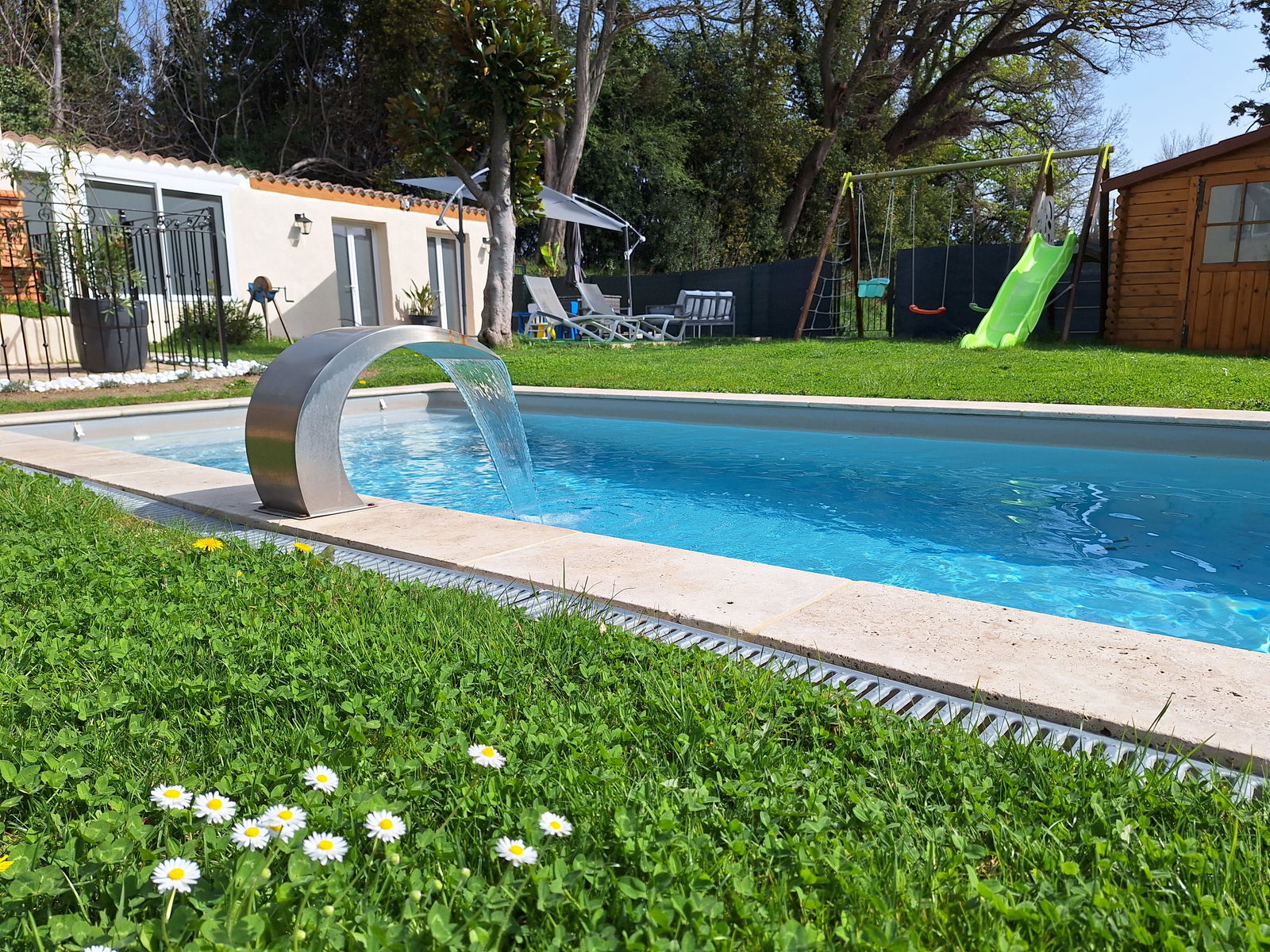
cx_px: 635
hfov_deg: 73.9
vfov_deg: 58.9
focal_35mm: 23
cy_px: 476
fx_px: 844
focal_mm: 5.54
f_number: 1.8
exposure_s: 1/2882
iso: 40
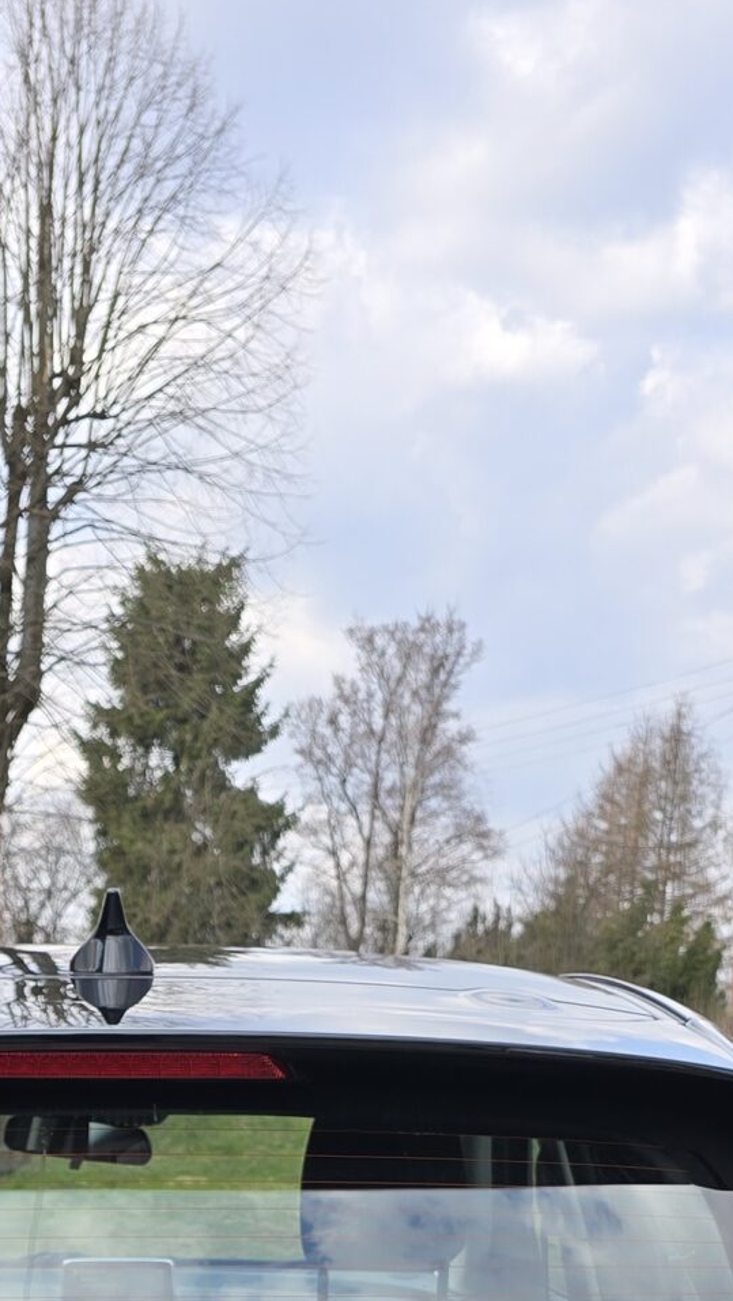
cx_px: 118
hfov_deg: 17.8
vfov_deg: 26.7
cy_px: 1680
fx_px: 2313
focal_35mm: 67
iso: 12
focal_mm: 6.3
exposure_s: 1/337
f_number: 1.7
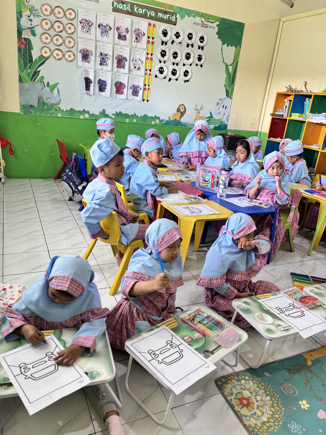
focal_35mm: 26
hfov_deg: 53.1
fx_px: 326
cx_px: 163
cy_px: 218
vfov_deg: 67.3
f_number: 1.6
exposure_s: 1/60
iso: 160
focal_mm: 5.96
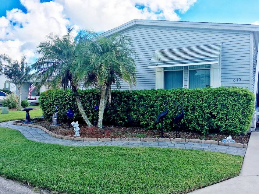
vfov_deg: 48.2
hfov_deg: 61.7
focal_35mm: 29
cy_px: 97
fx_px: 217
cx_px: 130
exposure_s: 1/801
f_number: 2.2
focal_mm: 4.15
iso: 25
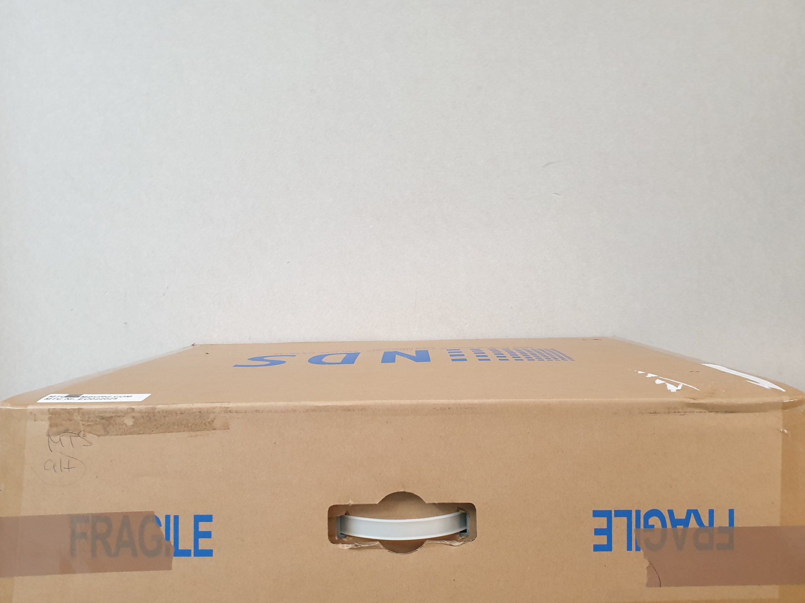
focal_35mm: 30
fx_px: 698
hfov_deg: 60.0
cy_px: 348
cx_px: 397
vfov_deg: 46.6
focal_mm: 4.3
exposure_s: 1/50
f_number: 2.4
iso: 400
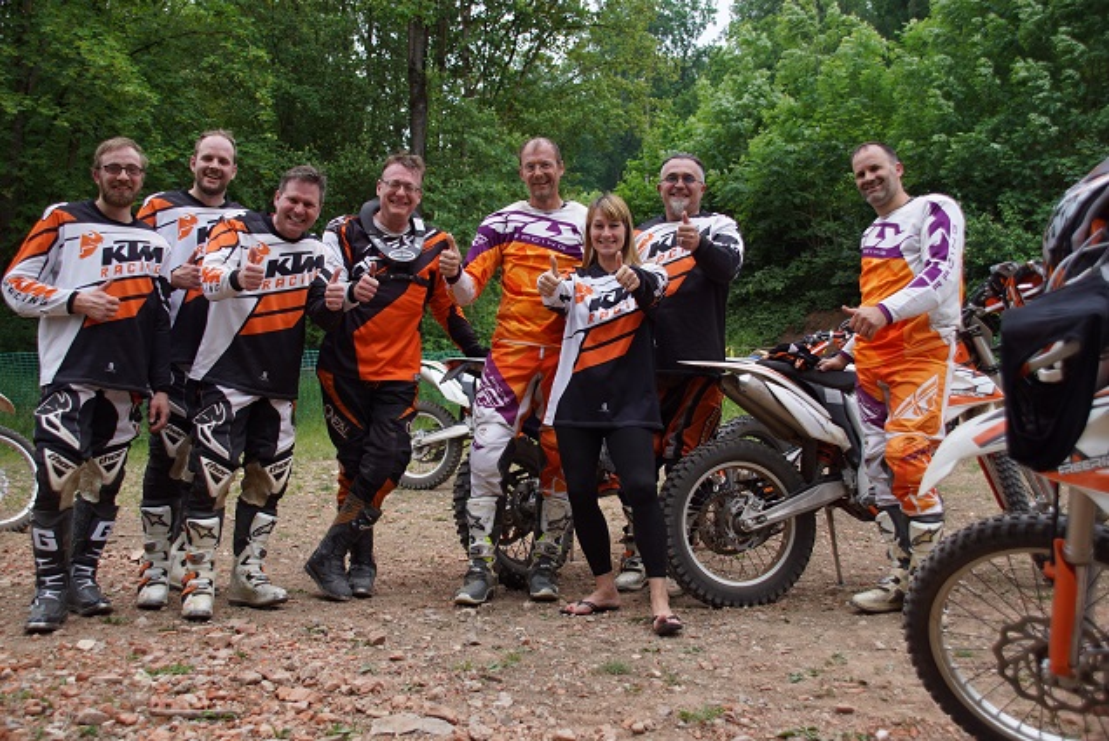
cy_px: 370
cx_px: 554
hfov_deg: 53.1
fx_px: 1110
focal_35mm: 36
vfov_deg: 36.9
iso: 125
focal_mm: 24
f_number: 4
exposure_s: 1/160
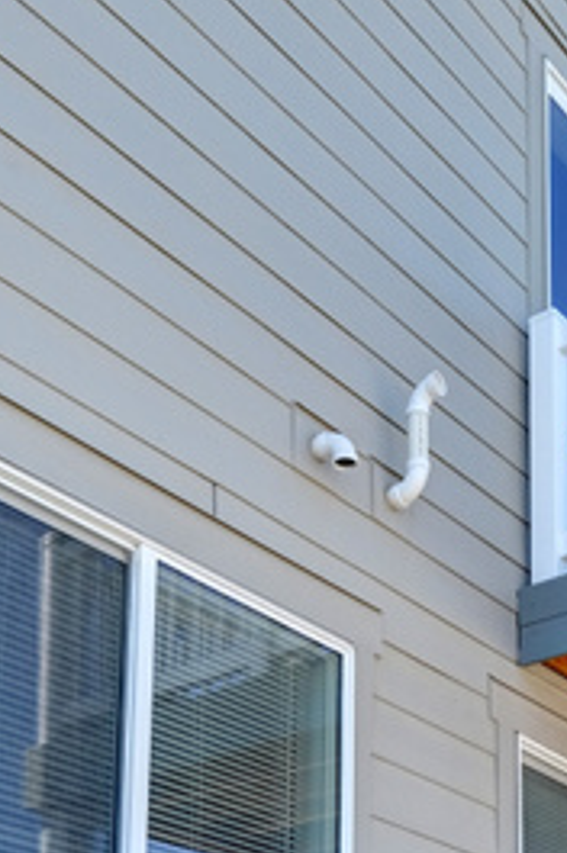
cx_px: 454
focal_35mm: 58
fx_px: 1374
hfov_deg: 23.0
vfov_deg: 30.3
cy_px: 979
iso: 160
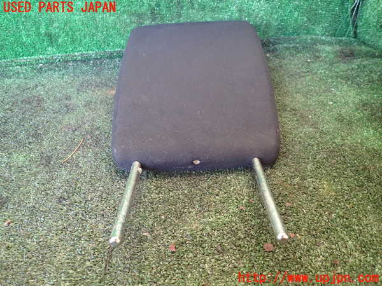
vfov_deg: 54.9
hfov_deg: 69.4
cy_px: 143
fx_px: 276
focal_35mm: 25
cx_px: 191
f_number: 2
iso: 250
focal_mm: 4.5
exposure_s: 1/30
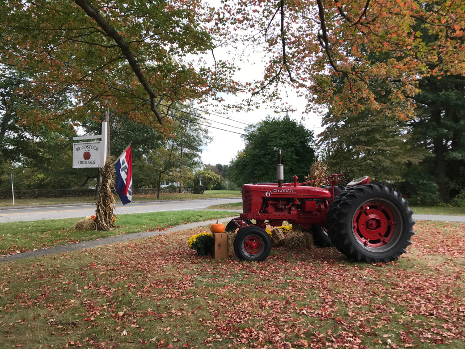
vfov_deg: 49.7
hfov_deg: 63.4
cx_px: 232
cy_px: 174
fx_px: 376
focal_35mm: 28
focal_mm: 3.99
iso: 20
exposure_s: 1/364
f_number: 1.8
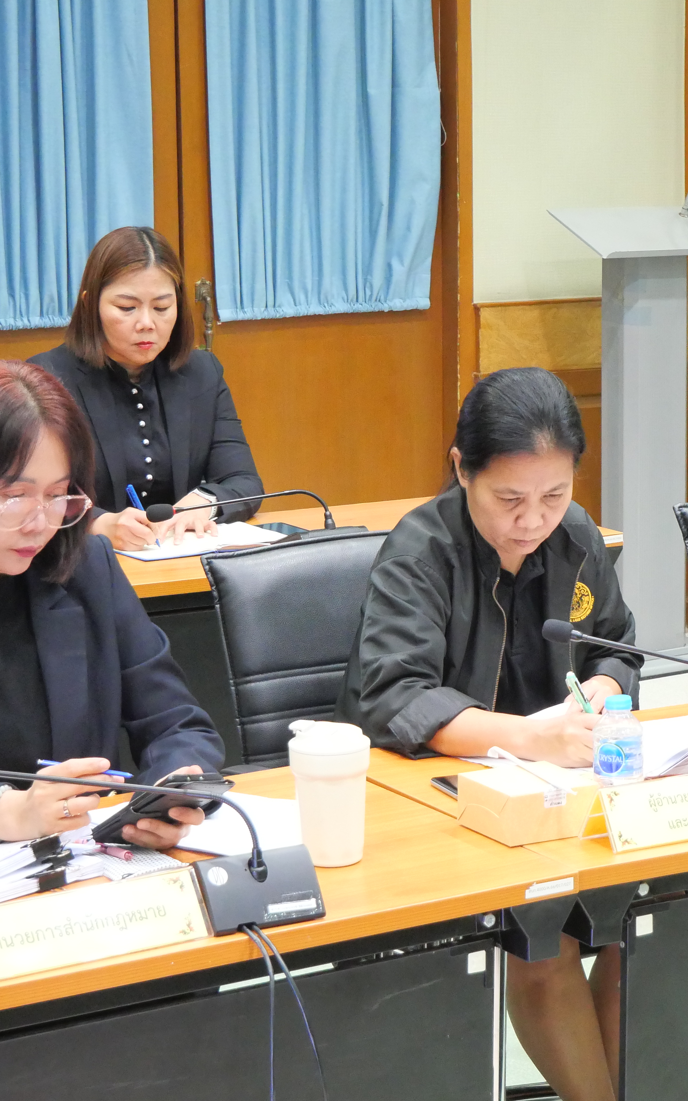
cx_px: 537
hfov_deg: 15.1
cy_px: 552
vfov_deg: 24.1
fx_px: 2580
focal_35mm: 86
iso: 3200
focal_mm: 27
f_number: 4.6
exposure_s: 1/40
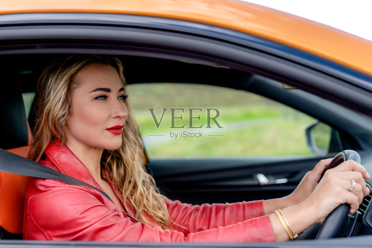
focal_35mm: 50
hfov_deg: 39.6
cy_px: 124
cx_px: 186
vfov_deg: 27.0
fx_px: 517
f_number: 2.5
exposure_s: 1/1000
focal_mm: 50
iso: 250
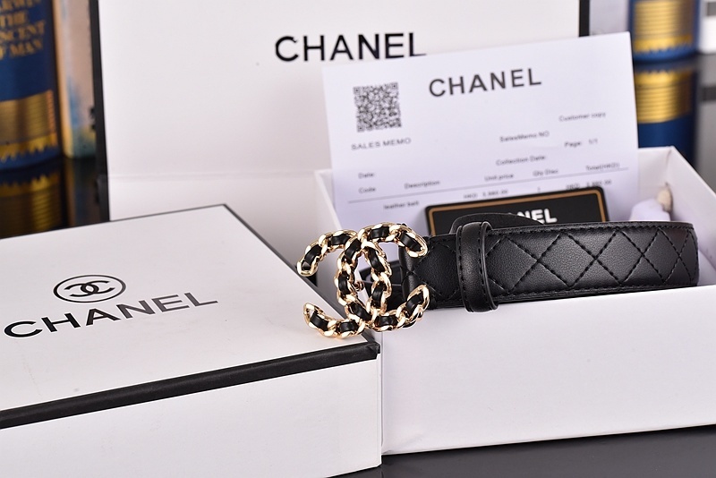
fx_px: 2089
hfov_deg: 19.4
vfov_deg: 13.1
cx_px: 358
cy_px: 239
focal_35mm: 105
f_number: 16
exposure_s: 1/125
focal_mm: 105
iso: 1100
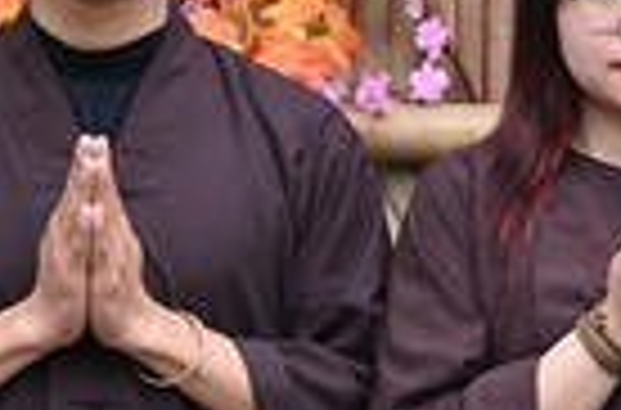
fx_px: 5037
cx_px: 1170
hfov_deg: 6.9
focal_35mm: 293
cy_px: 221
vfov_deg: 4.7
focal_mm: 62
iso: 160
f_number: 5.6
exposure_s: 1/100
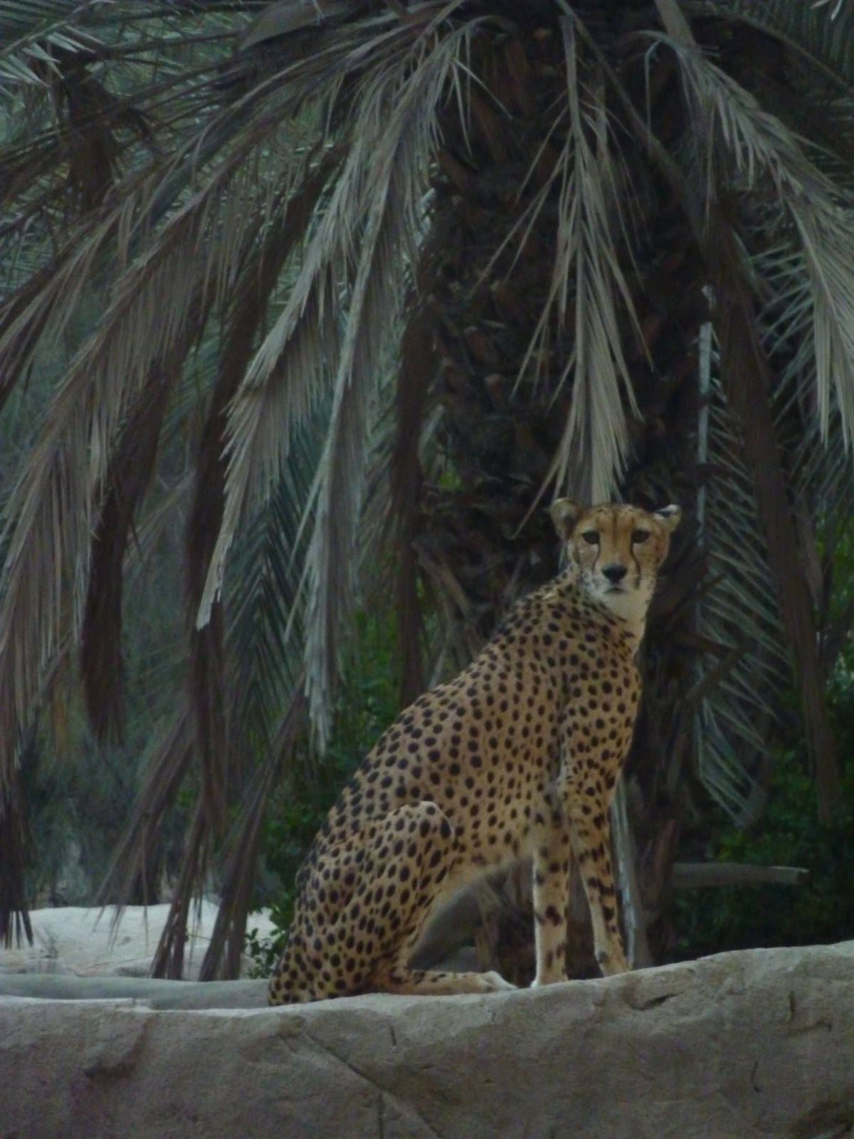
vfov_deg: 6.6
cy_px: 570
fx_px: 9868
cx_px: 427
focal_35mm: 300
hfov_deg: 5.0
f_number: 4.9
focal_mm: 49.2
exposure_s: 1/8
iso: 800
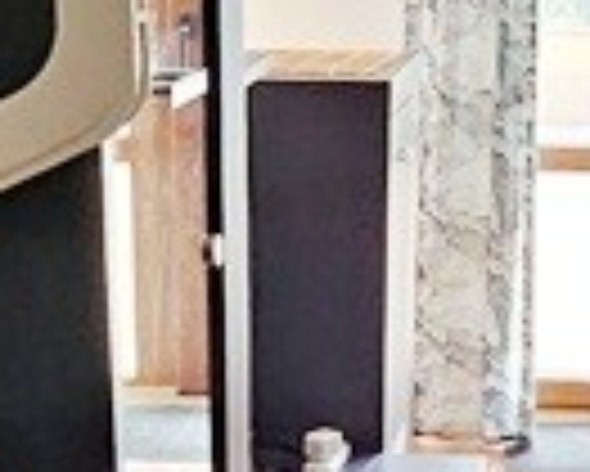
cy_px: 746
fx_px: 1730
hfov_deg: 19.4
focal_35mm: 99
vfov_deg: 14.3
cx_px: 320
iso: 400
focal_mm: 1.7
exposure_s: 1/50
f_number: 2.2
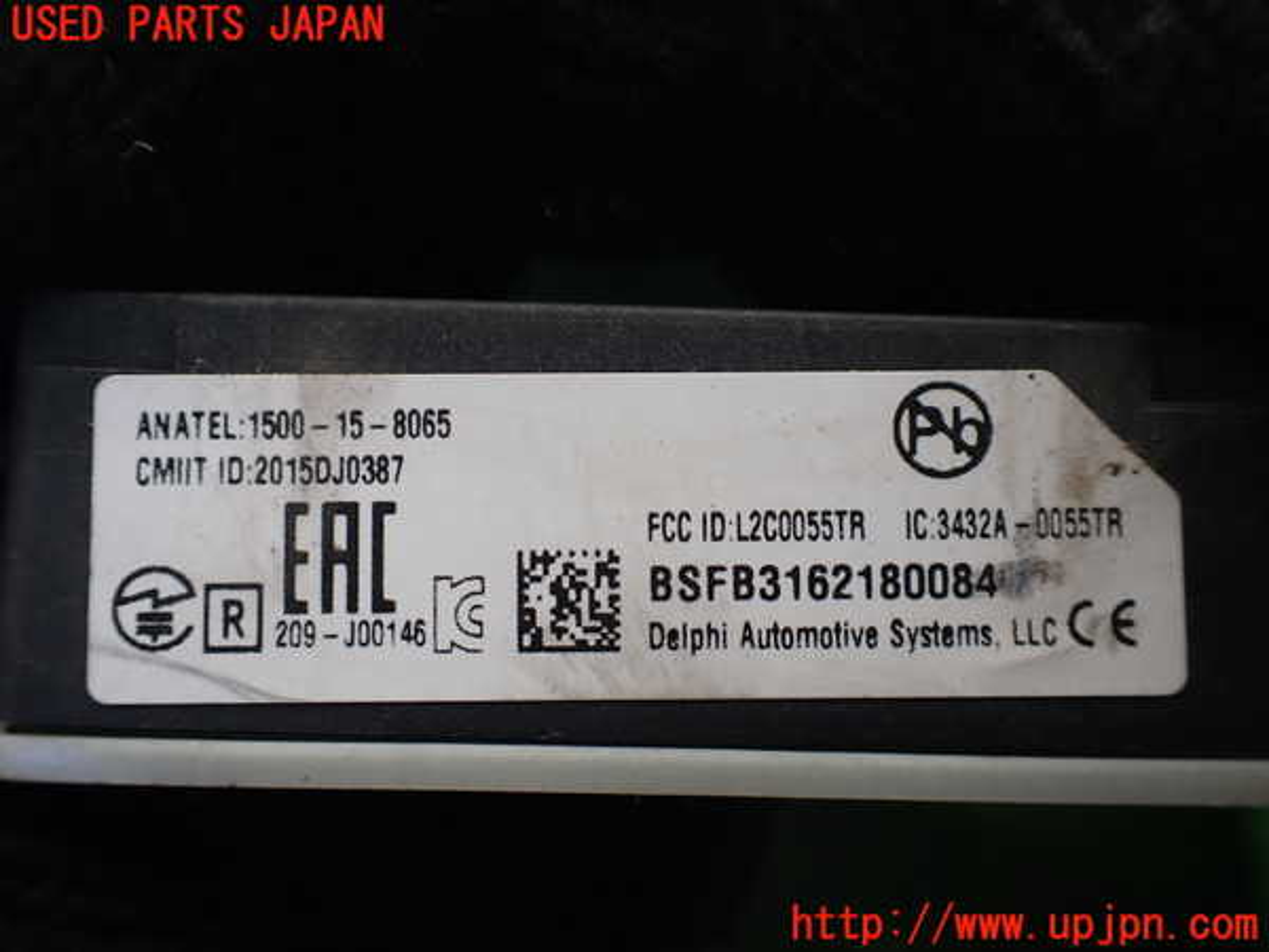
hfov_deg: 60.0
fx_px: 1100
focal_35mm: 30
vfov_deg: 46.8
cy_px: 476
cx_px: 634
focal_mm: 5.4
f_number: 2.3
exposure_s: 1/160
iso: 100
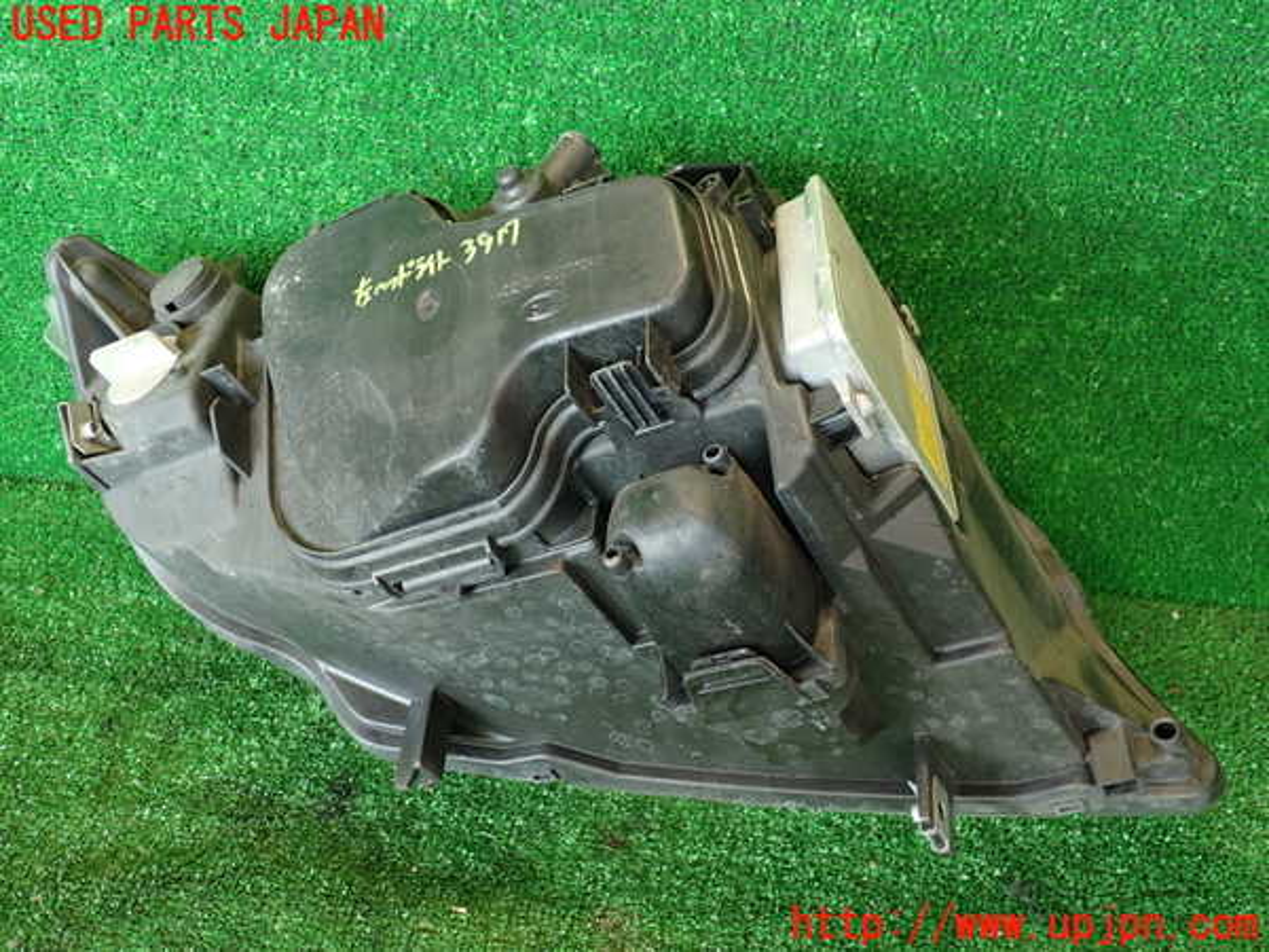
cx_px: 634
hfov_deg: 56.8
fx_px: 1173
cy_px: 476
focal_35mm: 32
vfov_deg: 44.2
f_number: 2.4
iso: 200
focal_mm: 5.79
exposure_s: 1/40
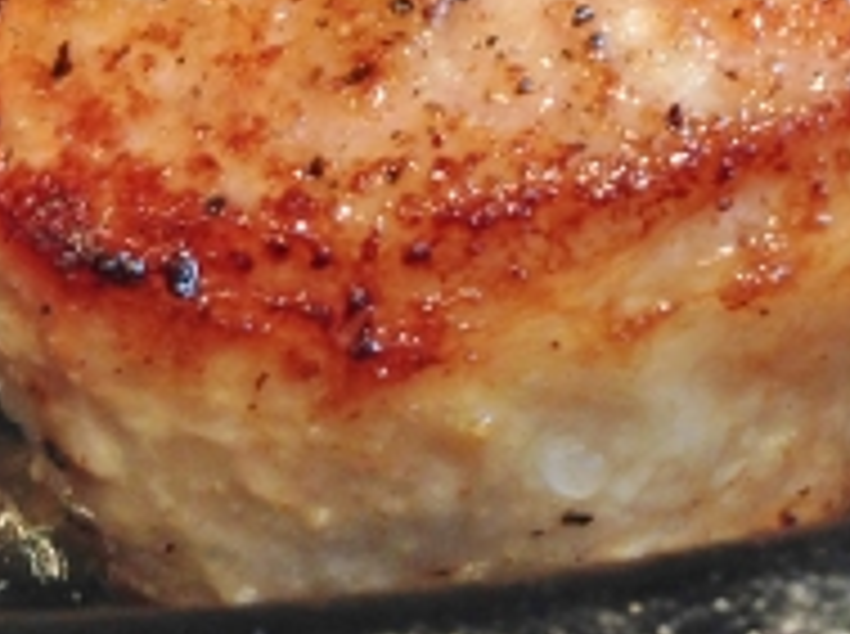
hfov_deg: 17.6
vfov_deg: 12.6
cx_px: 477
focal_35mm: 112
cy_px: -252
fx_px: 2745
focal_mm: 4.12
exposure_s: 1/20
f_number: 2.4
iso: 80
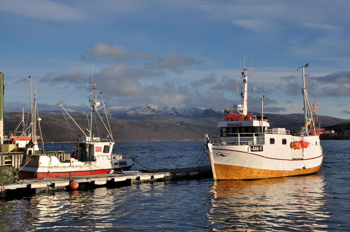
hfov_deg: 37.9
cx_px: 175
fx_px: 510
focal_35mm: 52
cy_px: 116
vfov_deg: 25.7
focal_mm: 35
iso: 400
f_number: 10
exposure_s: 1/1000
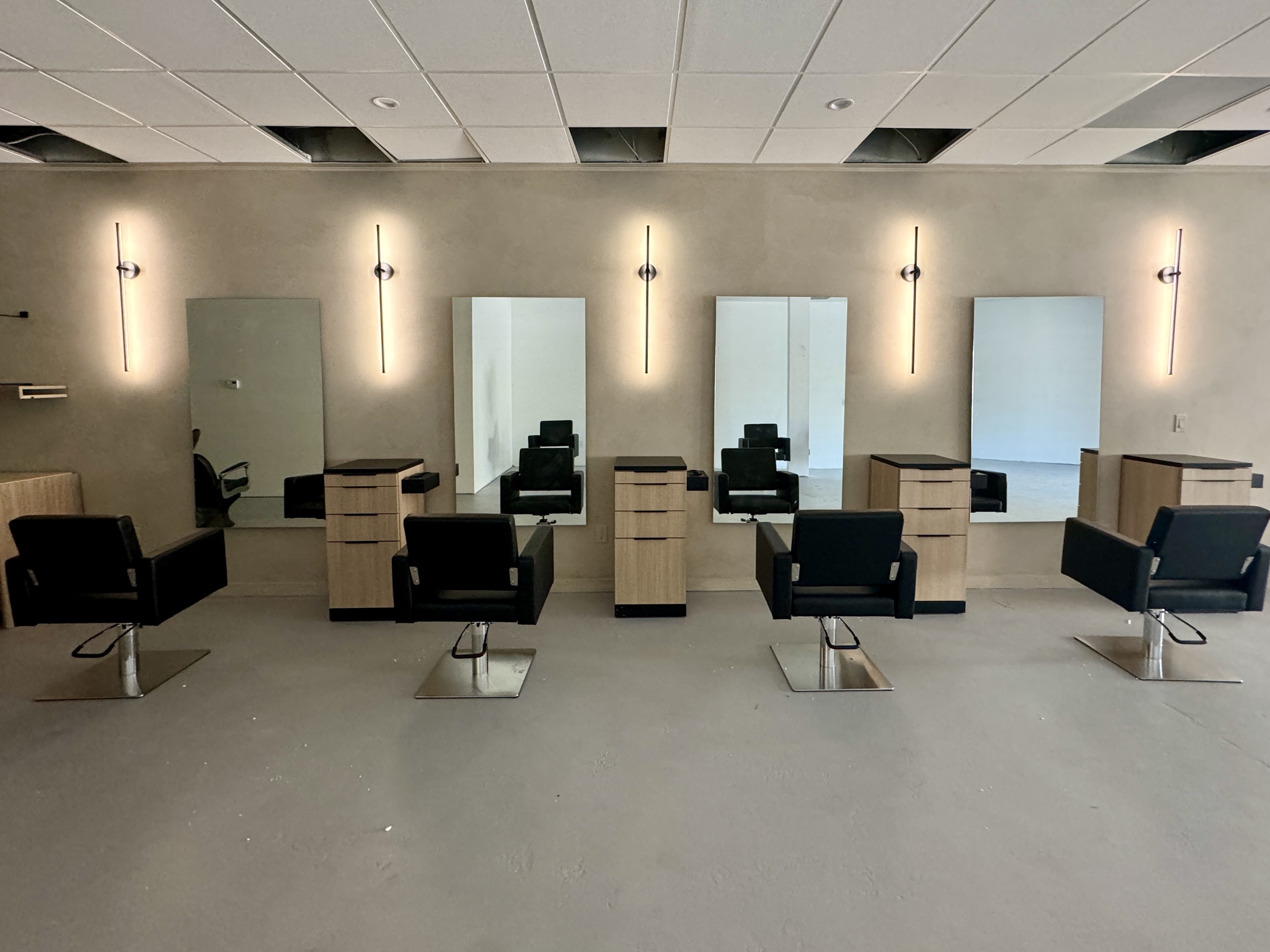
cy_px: 414
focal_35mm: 16
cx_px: 648
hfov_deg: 94.5
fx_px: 587
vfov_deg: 77.7
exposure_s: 1/64
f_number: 2.2
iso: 320
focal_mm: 2.22
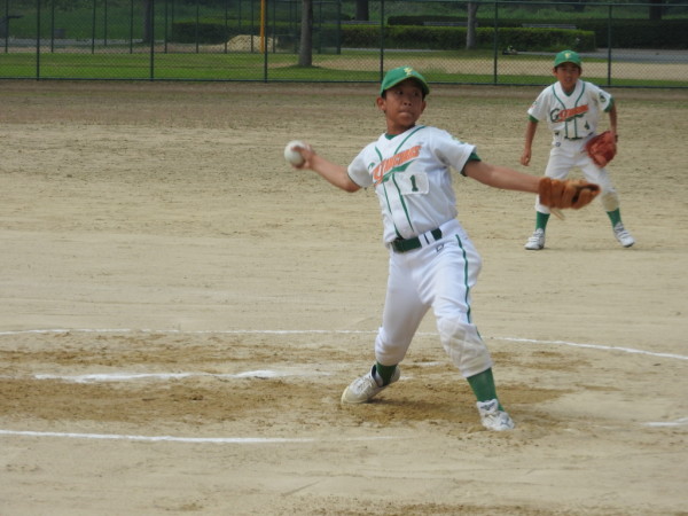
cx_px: 344
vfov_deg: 6.8
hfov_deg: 9.0
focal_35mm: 220
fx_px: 4373
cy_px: 258
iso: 100
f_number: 5.3
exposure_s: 1/800
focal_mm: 39.4
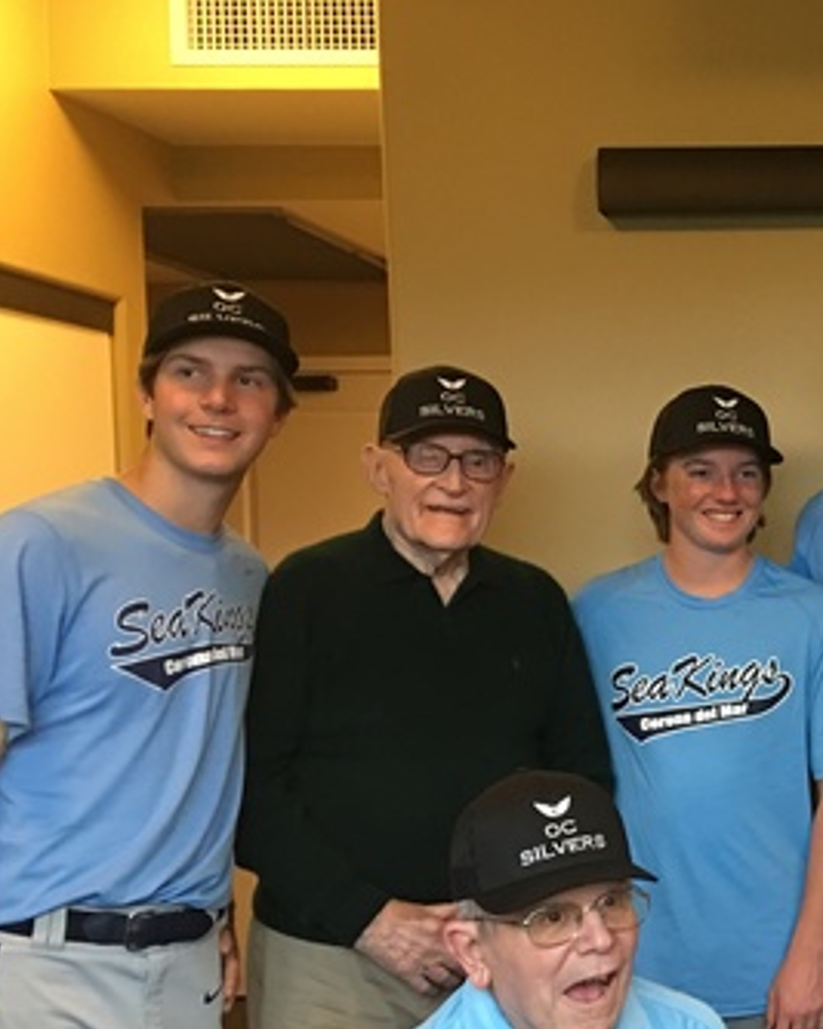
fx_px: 1858
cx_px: 1026
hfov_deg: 22.7
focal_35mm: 61
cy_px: 656
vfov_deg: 30.8
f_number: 2.2
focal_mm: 4.15
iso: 80
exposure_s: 1/15
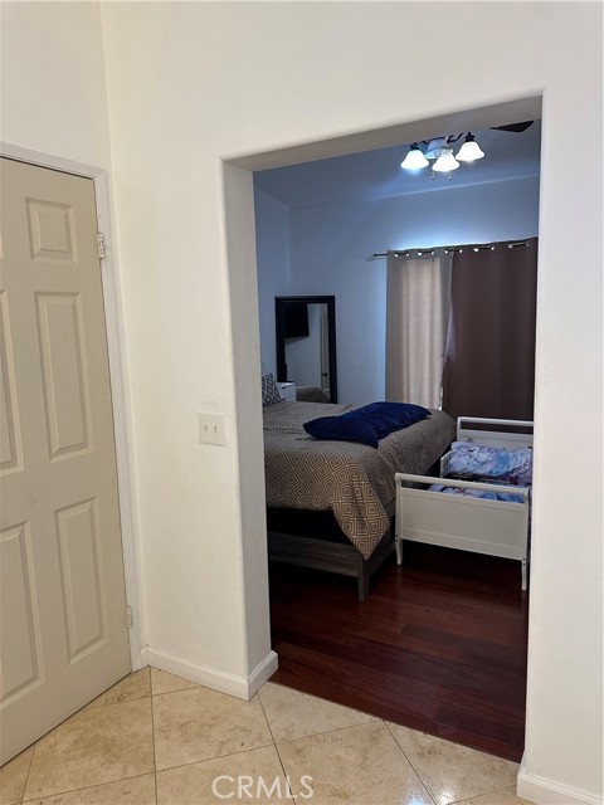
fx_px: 558
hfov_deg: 56.8
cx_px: 302
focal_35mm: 24
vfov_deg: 71.6
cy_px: 402
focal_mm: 6.86
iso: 200
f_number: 1.78
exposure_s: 1/120
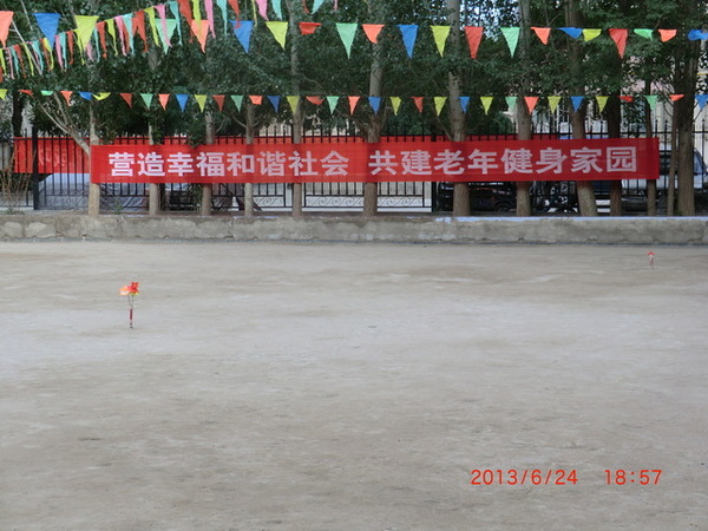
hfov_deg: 25.7
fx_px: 1554
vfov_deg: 19.4
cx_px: 354
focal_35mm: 76
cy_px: 266
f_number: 4.6
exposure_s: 1/100
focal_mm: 13.6
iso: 64
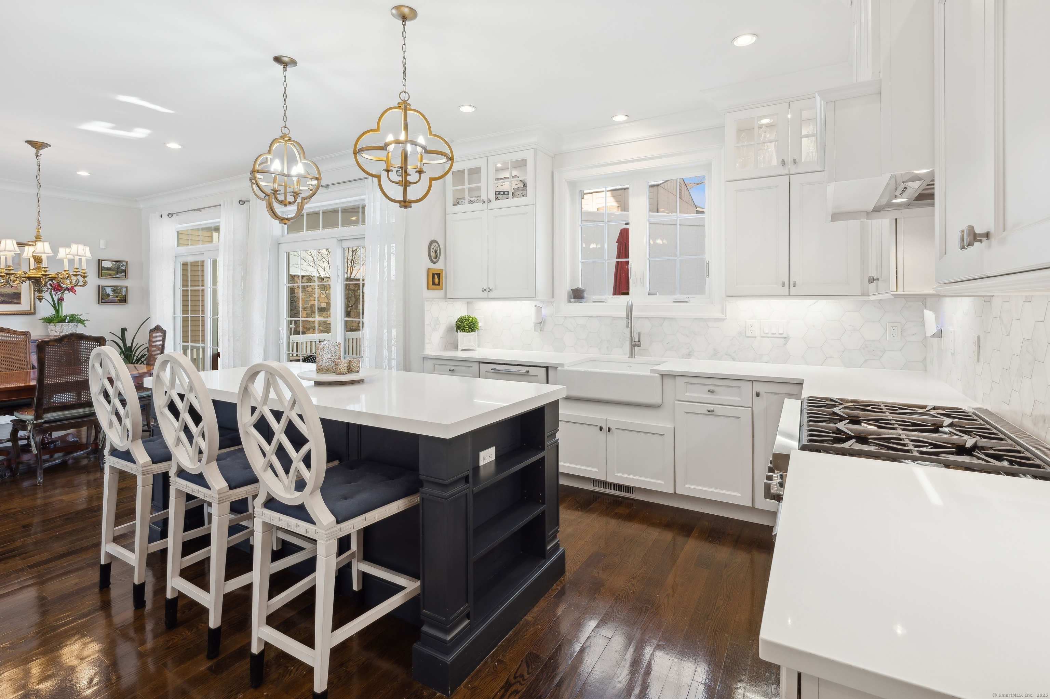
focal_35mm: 16
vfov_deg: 72.0
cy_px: 350
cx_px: 525
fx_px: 481
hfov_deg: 95.0
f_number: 11
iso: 200
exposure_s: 1/6
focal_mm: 16.5
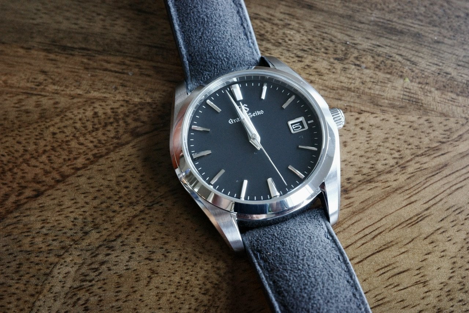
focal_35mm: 40
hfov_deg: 48.5
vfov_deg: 33.4
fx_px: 521
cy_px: 156
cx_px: 234
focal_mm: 26
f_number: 7.1
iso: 1600
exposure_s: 1/40
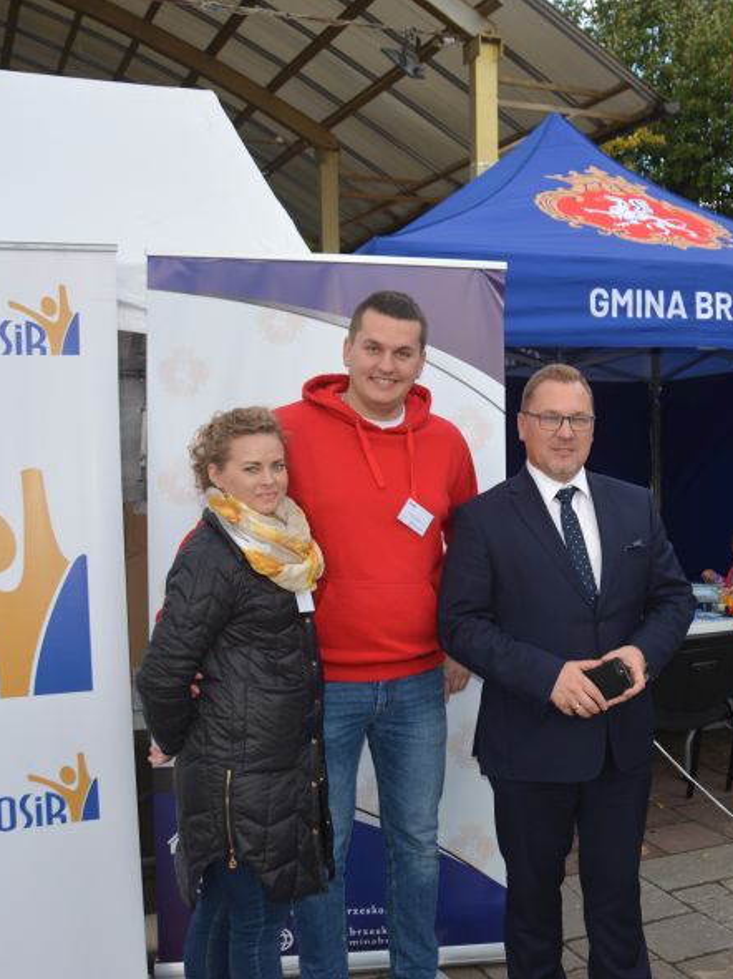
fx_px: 1243
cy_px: 483
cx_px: 624
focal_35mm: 44
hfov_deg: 31.7
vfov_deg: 43.0
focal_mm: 20
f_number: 4.5
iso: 100
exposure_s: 1/200
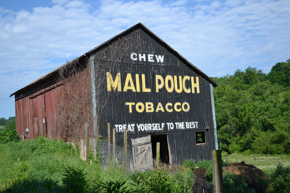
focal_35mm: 45
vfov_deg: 29.9
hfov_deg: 43.6
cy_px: 96
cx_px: 145
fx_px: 362
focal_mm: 30
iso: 400
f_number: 4.5
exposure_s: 1/2500
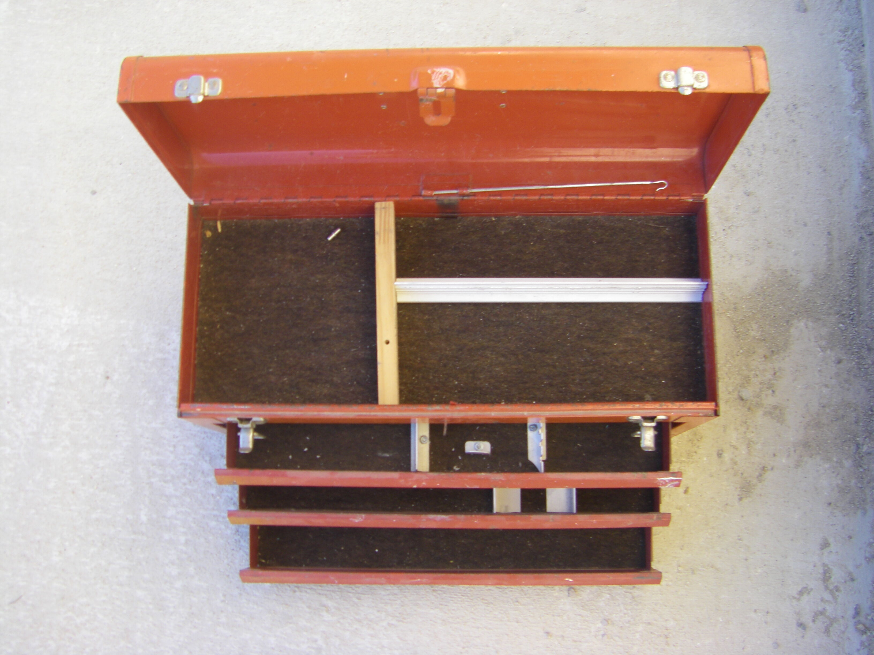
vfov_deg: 37.7
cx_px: 437
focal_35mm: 38
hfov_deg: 49.0
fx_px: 959
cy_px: 328
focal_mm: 6.3
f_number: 3.5
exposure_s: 1/60
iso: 64
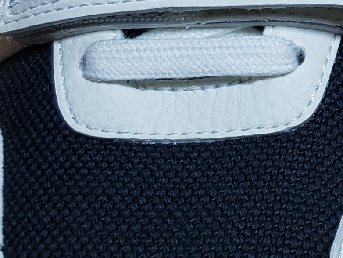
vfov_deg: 11.0
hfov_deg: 14.0
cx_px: 476
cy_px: 1
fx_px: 1328
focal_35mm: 134
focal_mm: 4.3
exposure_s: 1/809
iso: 50
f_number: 1.5
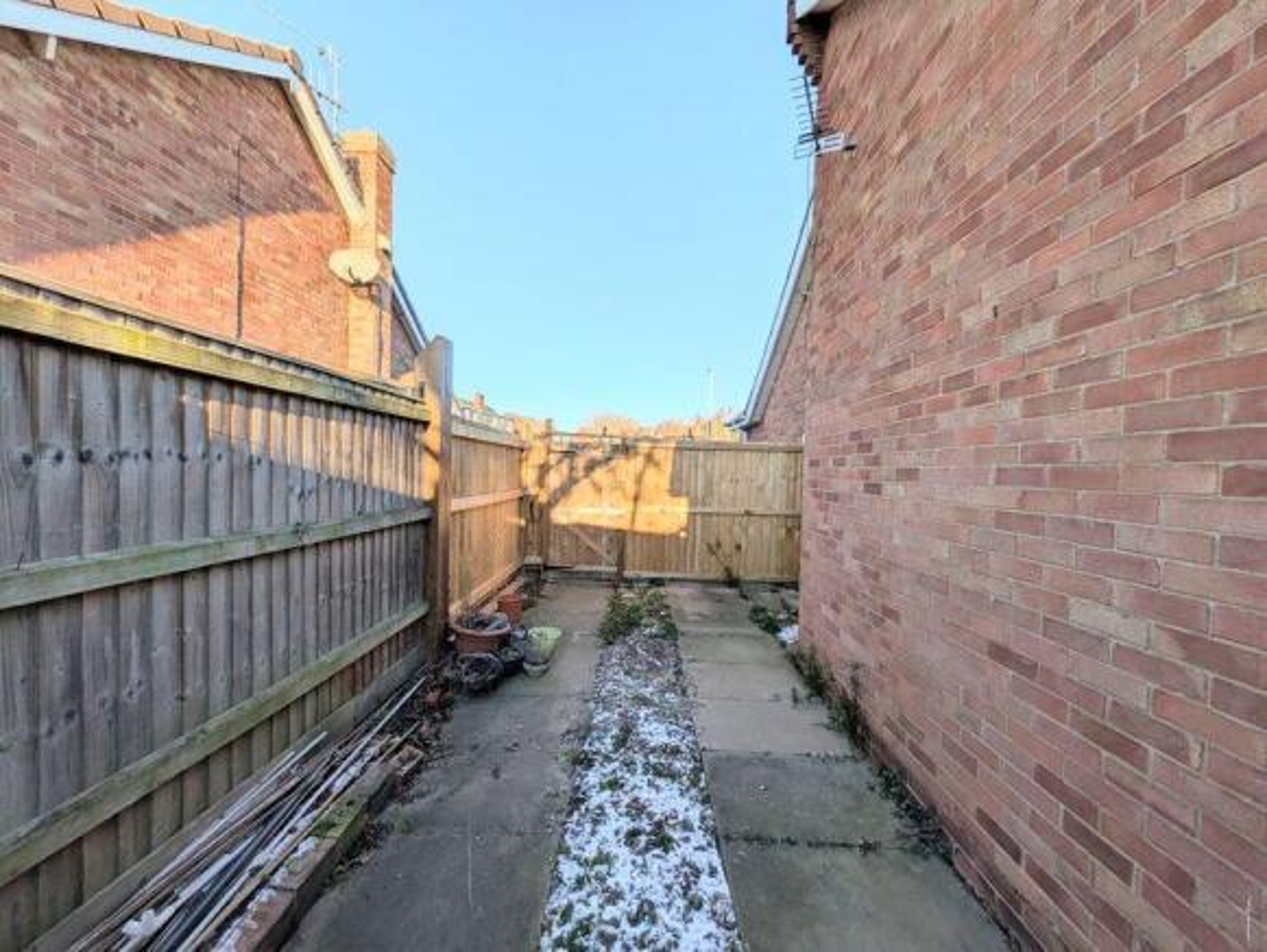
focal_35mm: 12
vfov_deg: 94.6
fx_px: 440
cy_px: 476
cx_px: 634
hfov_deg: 110.5
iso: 52
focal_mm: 2.02
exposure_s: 1/1773
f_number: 1.7
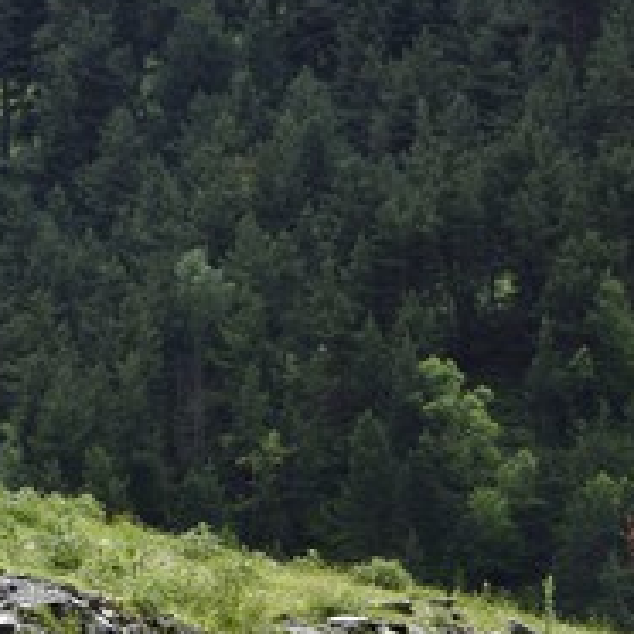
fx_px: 7936
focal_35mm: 383
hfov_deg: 4.6
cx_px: 535
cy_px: 433
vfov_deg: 4.6
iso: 320
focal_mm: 200
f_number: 13
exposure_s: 1/250
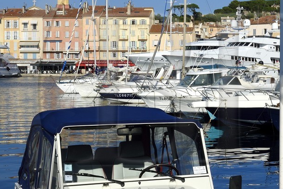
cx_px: 207
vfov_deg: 18.7
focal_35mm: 73
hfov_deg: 27.4
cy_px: 90
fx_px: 574
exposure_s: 1/160
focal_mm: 28
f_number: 20
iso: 200
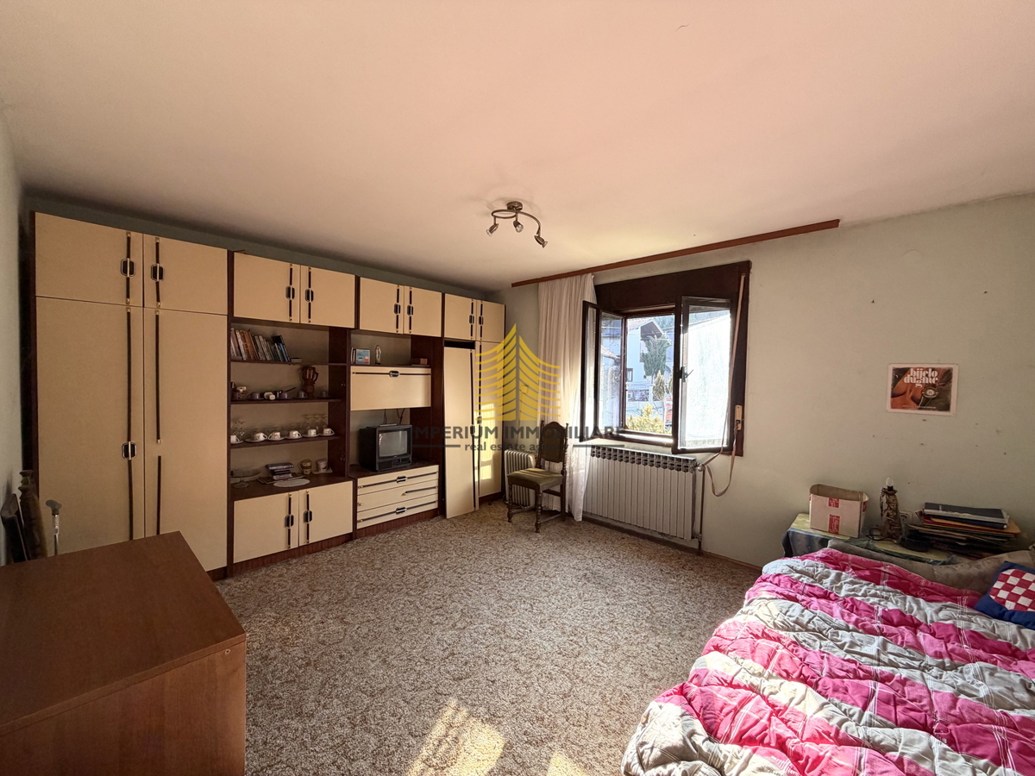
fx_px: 419
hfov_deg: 102.1
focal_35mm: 14
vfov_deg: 85.7
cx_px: 518
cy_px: 388
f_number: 2.2
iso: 80
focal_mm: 2.22
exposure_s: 1/121
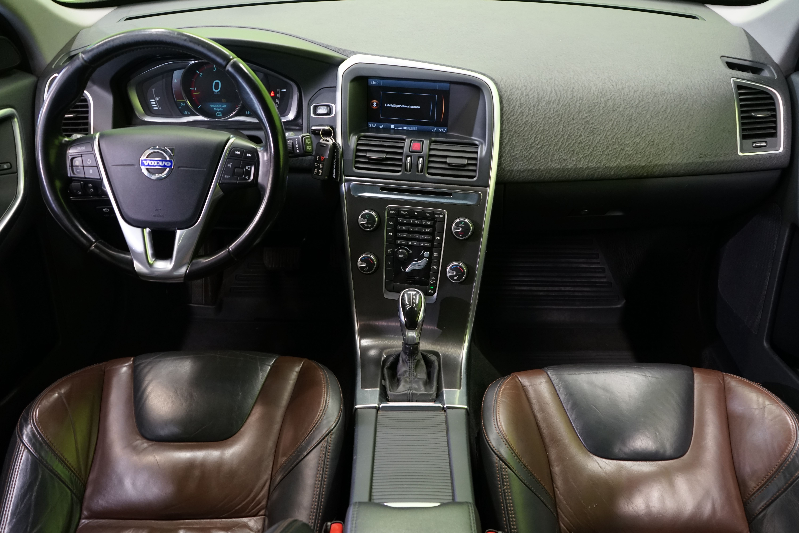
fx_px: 644
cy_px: 266
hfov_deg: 63.7
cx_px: 400
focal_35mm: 29
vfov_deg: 45.0
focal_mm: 29
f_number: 5
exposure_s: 1/25
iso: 1600
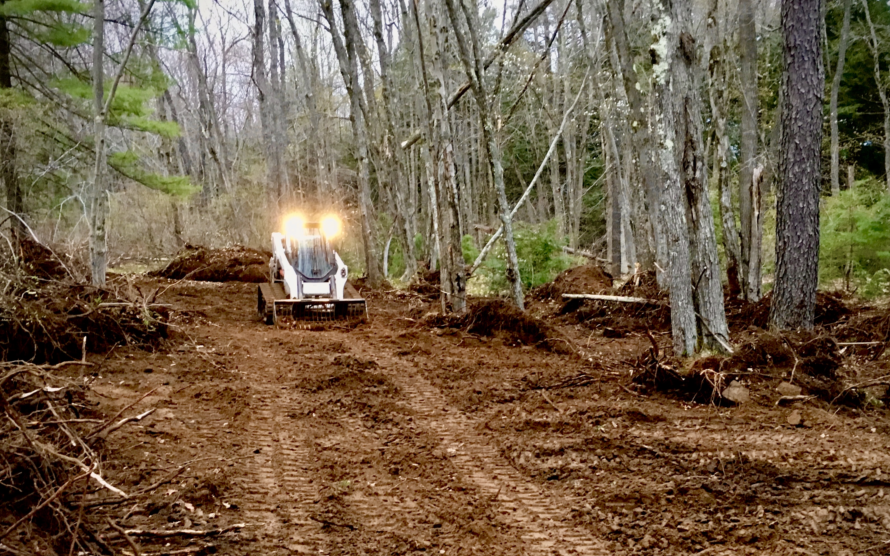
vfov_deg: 32.6
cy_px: 356
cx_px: 452
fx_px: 946
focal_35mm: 39
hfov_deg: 50.4
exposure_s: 1/17
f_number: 2.2
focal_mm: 4.15
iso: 200
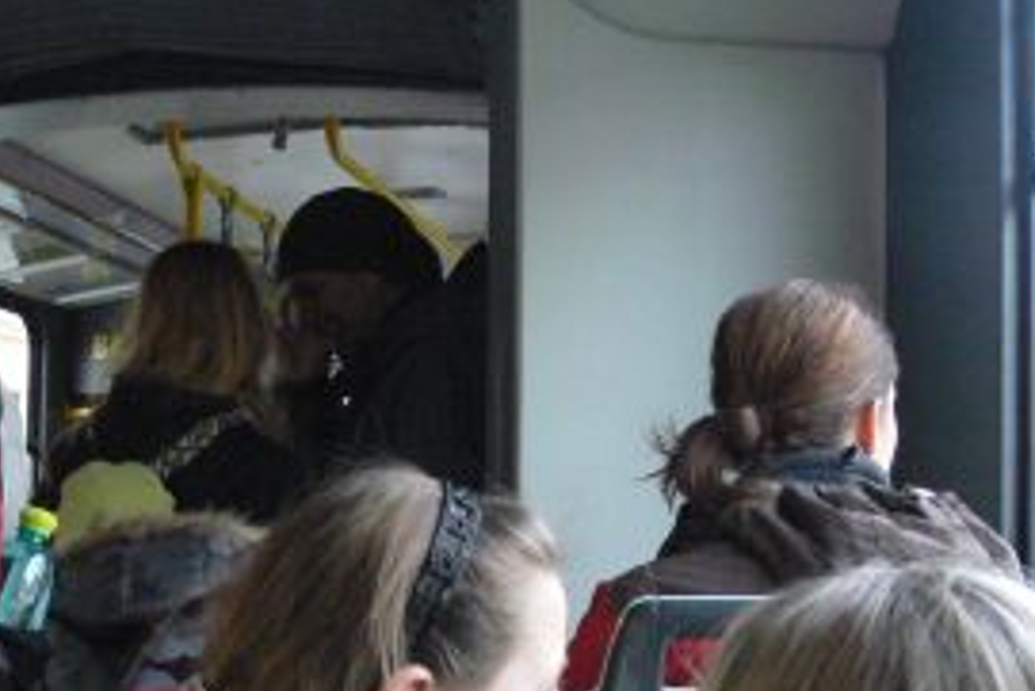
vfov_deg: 18.5
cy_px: 573
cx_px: 202
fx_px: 2100
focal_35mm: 73
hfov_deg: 27.1
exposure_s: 1/80
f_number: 4
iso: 400
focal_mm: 7.4
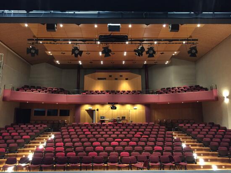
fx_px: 194
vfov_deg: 48.3
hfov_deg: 61.6
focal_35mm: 29
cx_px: 116
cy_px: 86
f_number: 2.2
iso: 500
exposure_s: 1/17
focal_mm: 4.15
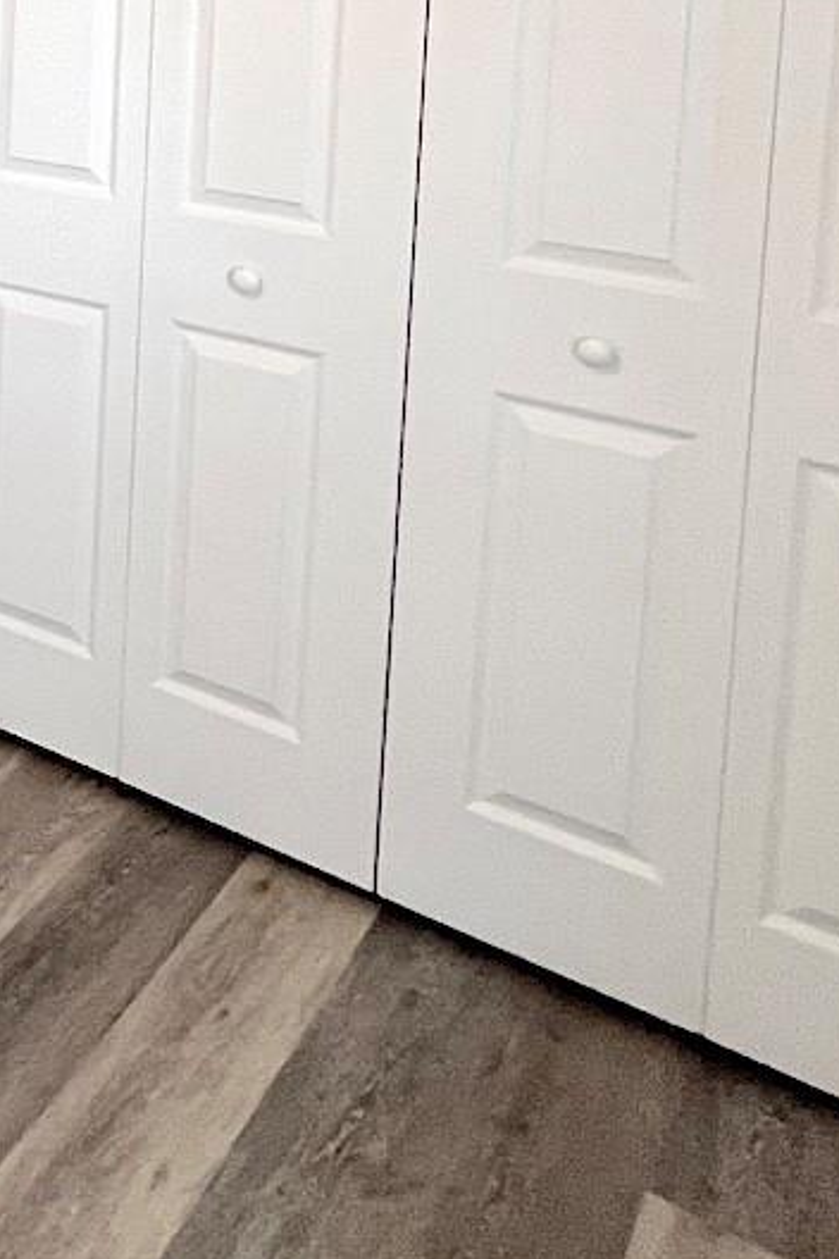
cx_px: -577
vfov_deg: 40.8
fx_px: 1433
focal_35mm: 41
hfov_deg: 22.7
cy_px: -26
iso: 160
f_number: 1.8
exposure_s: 1/60
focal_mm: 1.57
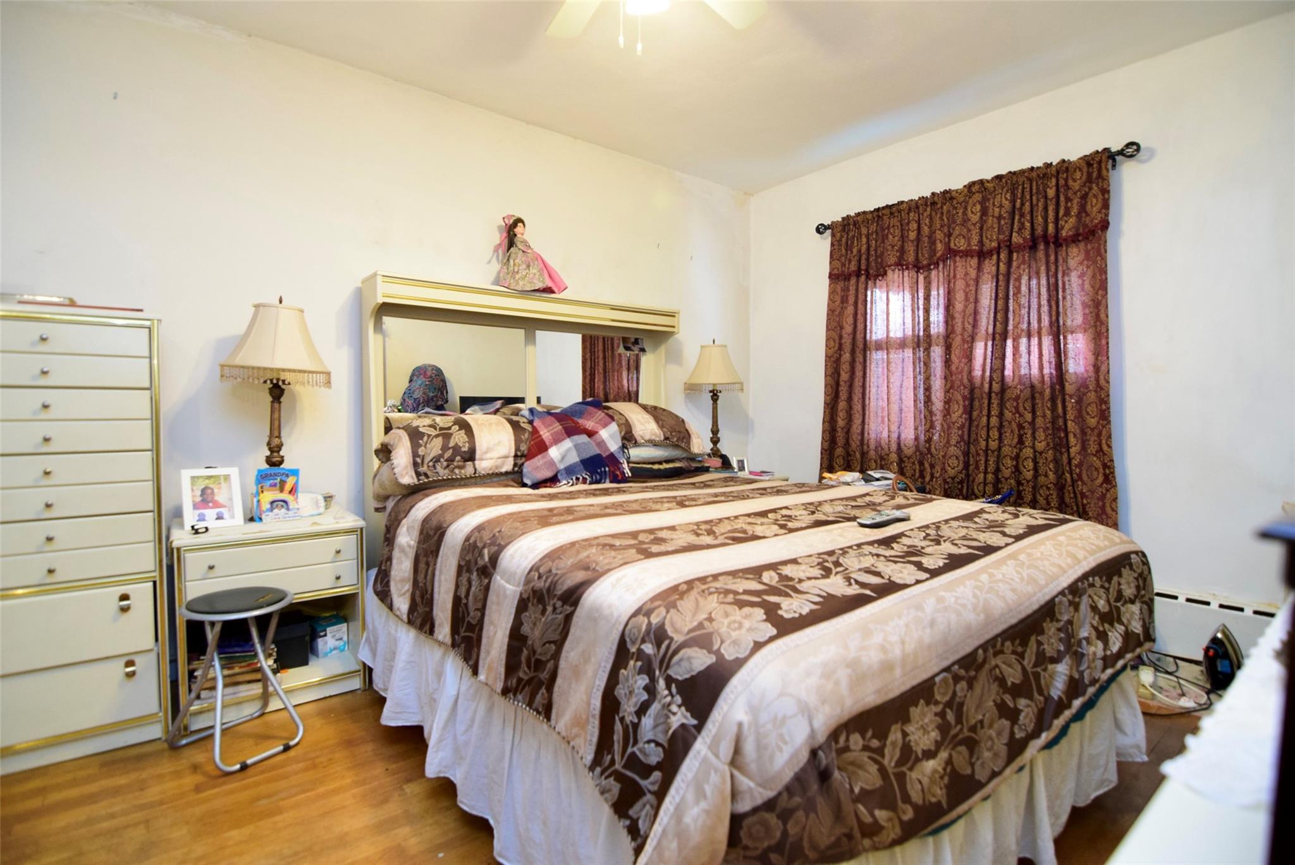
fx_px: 594
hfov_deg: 94.9
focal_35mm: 16
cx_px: 648
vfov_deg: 72.1
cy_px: 432
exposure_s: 1/60
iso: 1600
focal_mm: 11
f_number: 3.5
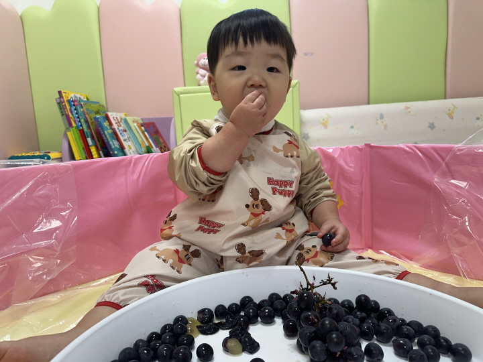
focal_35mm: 24
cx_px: 242
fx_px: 335
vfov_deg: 56.8
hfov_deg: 71.6
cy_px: 181
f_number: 1.78
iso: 125
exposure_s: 1/120
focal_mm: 6.86
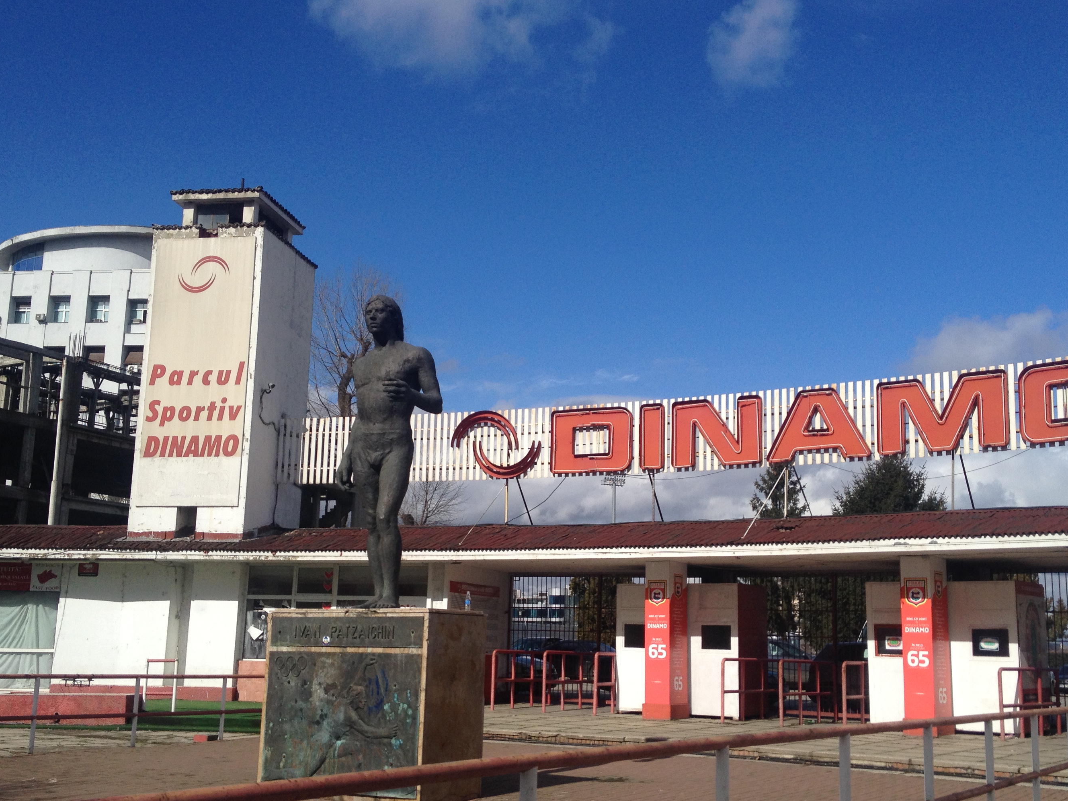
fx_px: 1327
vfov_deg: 33.6
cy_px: 434
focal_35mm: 43
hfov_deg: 43.8
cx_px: 558
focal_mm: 4.28
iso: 50
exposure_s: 1/3460
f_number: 2.4
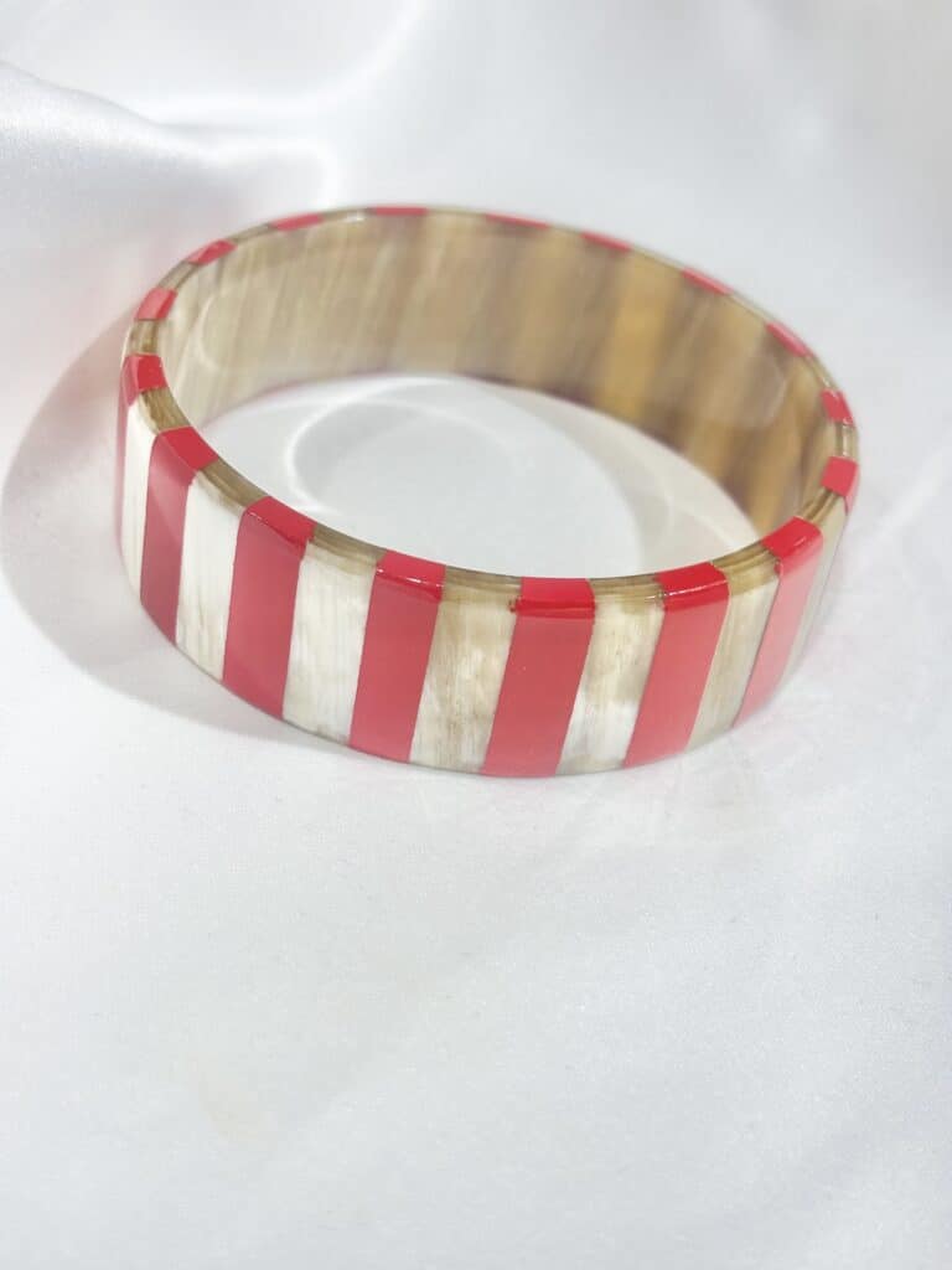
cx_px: 476
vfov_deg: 36.8
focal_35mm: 52
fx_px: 1907
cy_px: 635
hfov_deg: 28.0
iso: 25
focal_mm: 5.96
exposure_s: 1/148
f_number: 1.6
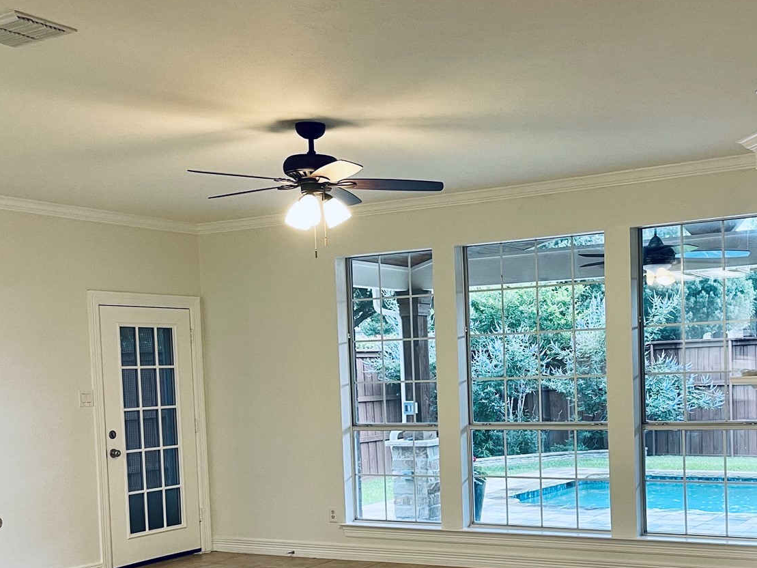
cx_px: 522
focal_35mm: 48
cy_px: 417
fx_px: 1050
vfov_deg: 29.8
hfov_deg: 39.1
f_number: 1.6
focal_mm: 5.1
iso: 80
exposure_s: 1/60
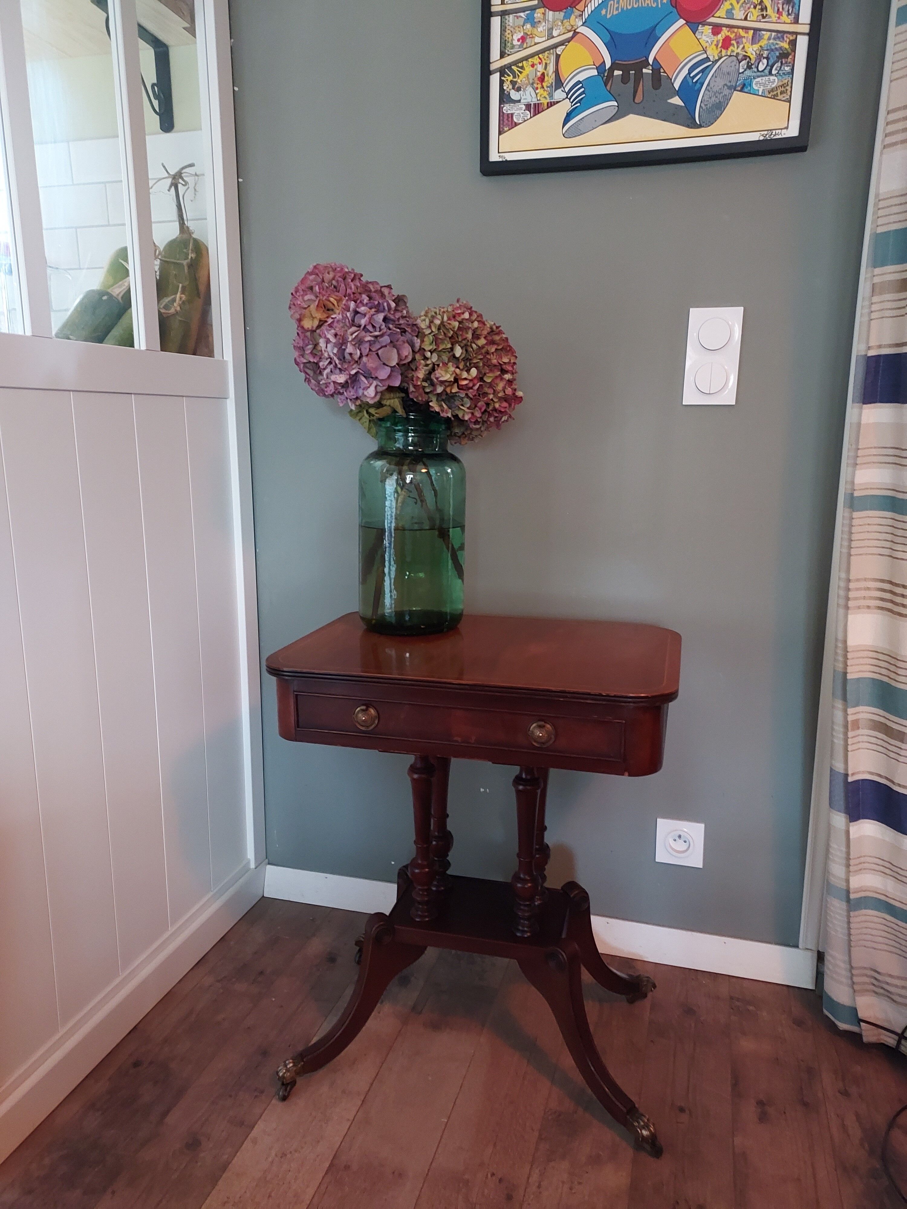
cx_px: 454
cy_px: 604
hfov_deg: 56.8
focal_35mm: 24
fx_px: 838
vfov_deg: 71.6
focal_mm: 4.6
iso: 640
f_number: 1.8
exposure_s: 1/15
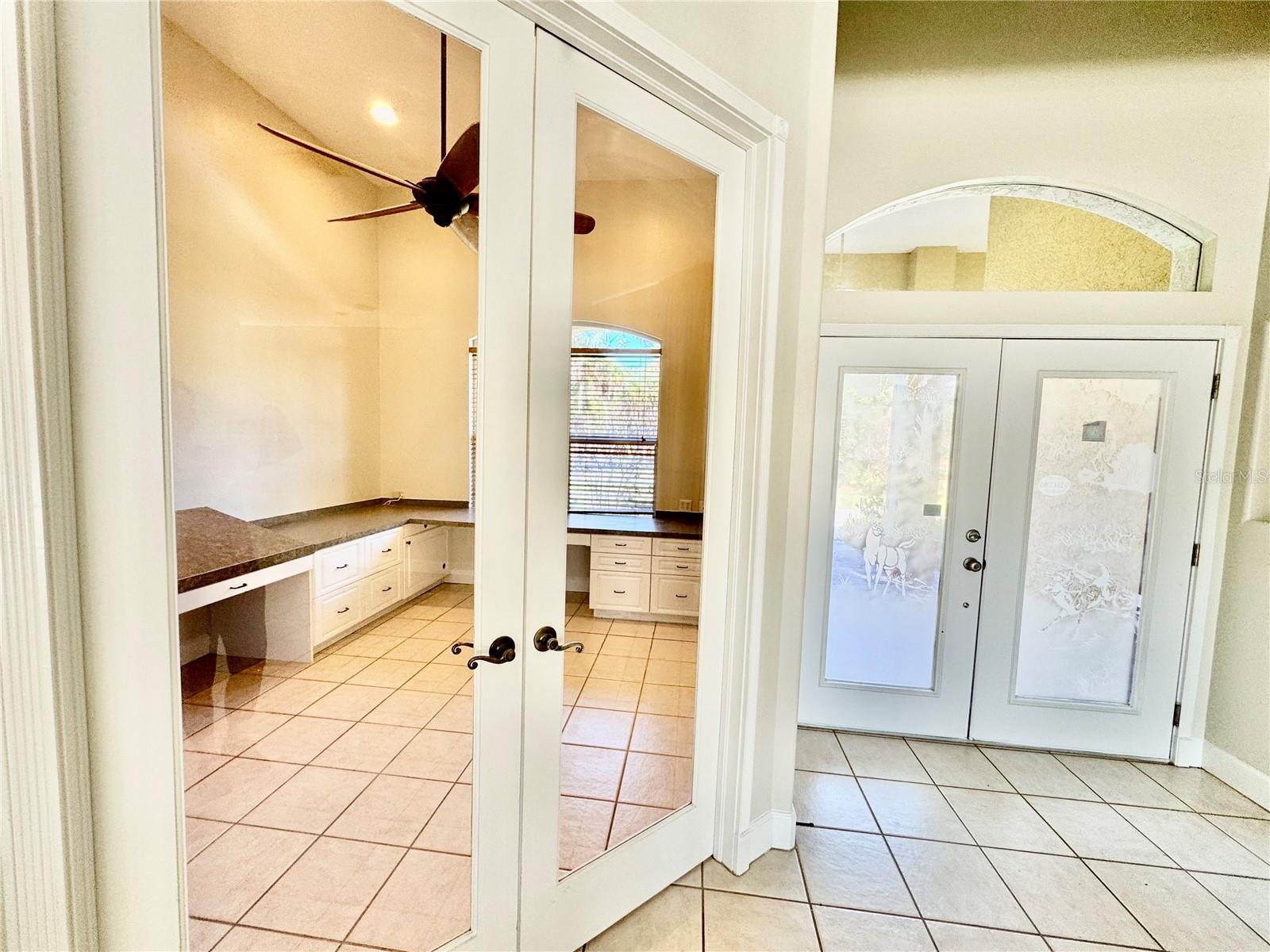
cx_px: 635
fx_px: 514
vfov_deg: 85.7
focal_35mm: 14
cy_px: 476
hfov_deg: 102.1
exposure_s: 1/120
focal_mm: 2.22
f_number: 2.2
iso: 125
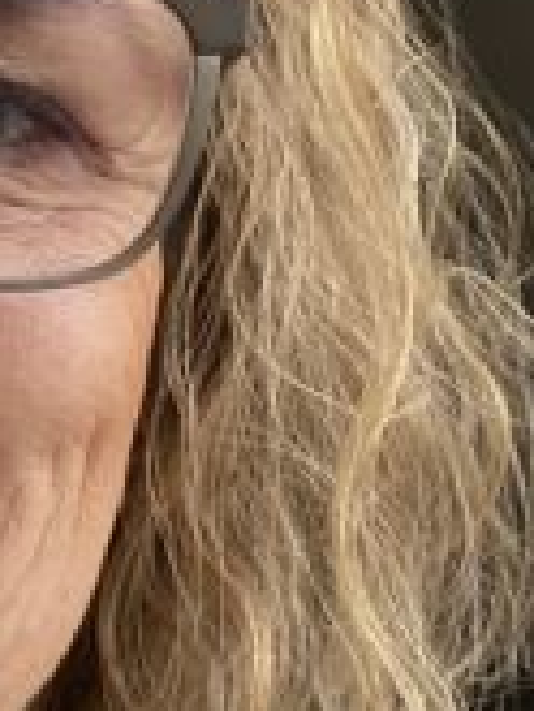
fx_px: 2239
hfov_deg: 12.9
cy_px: 470
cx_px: -280
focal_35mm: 109
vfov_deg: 18.0
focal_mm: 2.71
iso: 125
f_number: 2.2
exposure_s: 1/60
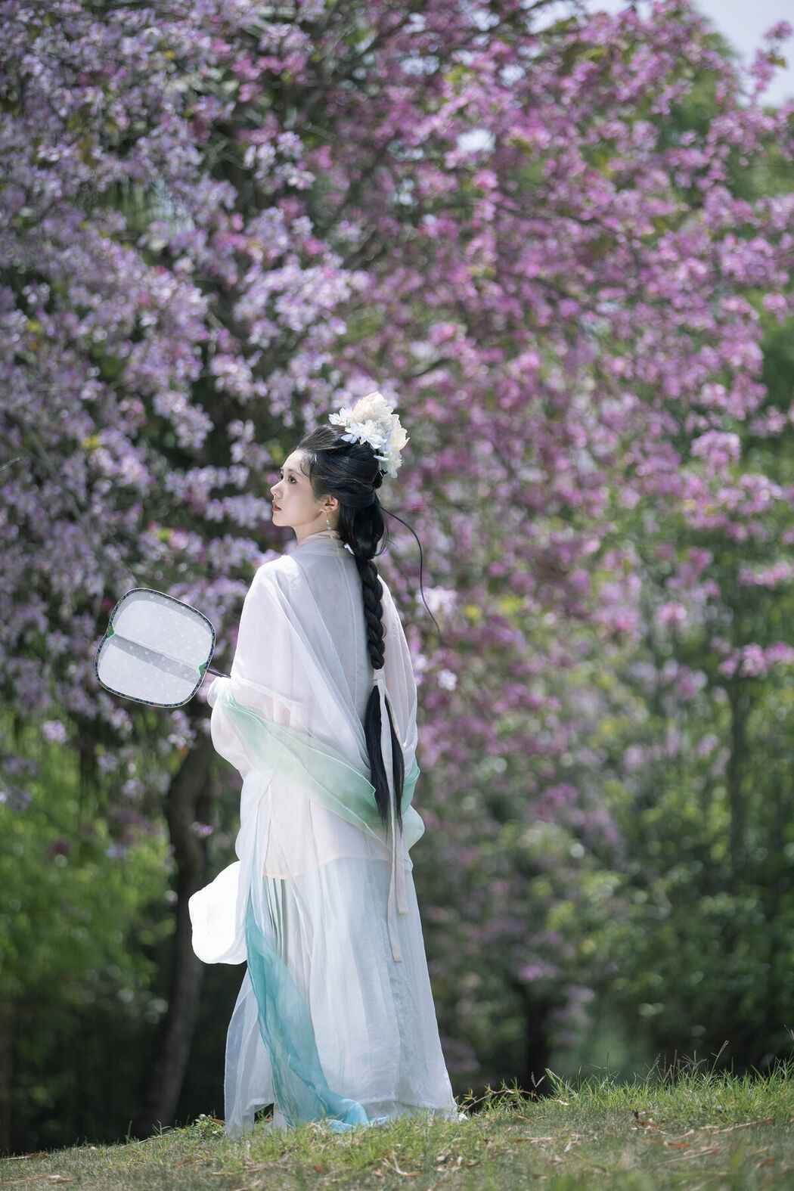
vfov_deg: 14.4
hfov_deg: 9.7
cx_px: 397
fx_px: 4697
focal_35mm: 142
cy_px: 596
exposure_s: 1/2000
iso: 125
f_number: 2.8
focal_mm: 142
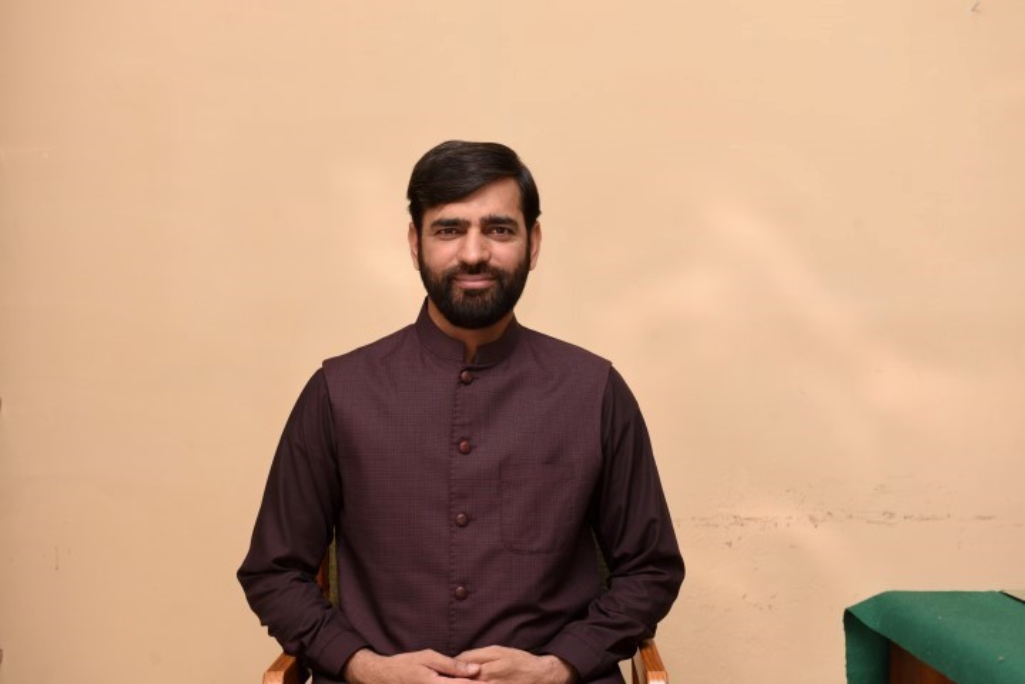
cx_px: 512
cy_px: 342
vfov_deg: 23.4
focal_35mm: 58
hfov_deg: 34.5
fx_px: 1652
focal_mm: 58
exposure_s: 1/125
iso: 800
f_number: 5.6
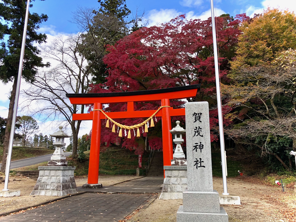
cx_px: 148
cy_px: 111
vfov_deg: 49.7
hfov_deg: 63.4
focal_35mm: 28
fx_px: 239
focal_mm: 3.99
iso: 20
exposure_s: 1/486
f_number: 1.8
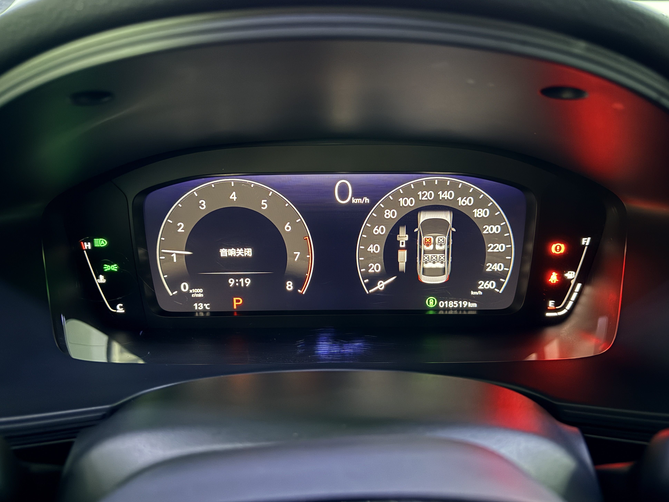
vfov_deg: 54.9
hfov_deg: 69.4
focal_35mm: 25
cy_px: 242
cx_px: 340
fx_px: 483
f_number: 1.78
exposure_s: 1/10
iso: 1250
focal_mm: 6.76
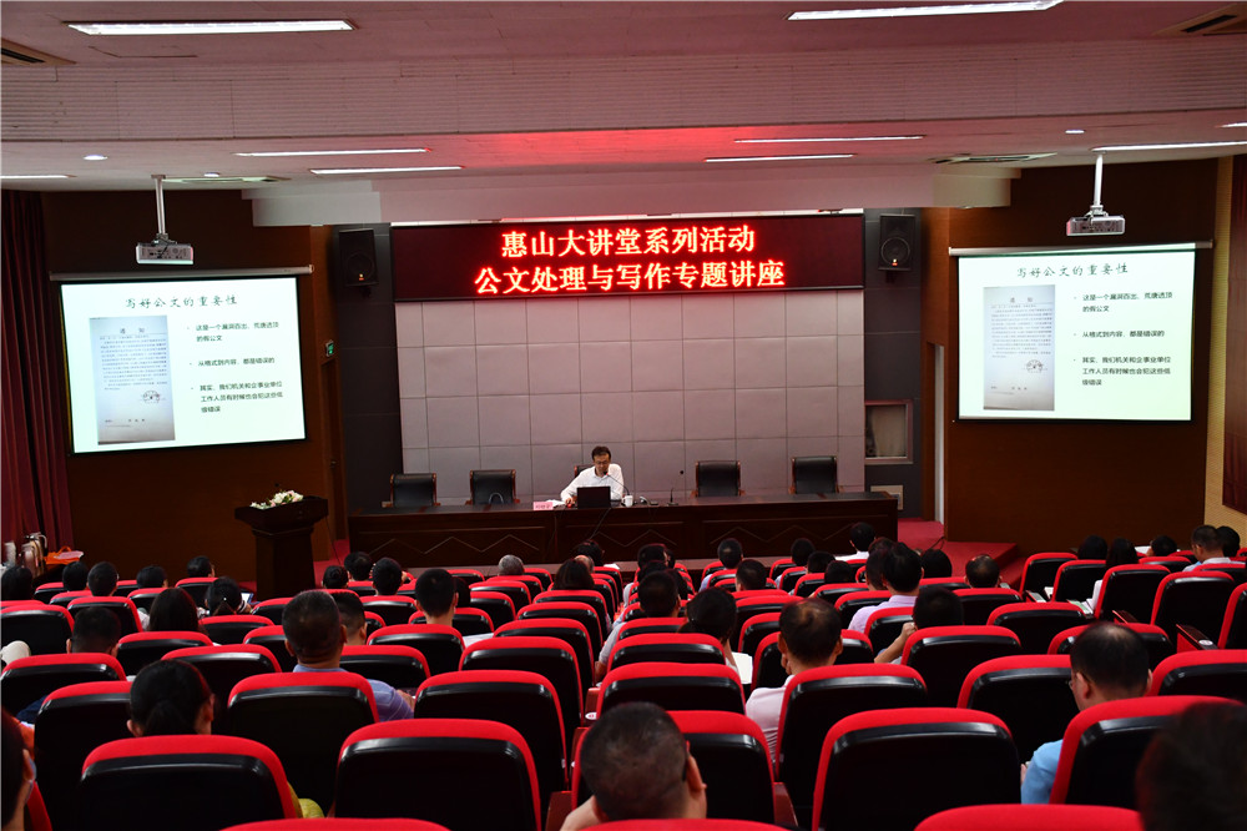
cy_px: 416
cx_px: 624
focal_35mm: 39
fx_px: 1350
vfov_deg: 34.2
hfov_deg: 49.6
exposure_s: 1/125
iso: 1250
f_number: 3.8
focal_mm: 26
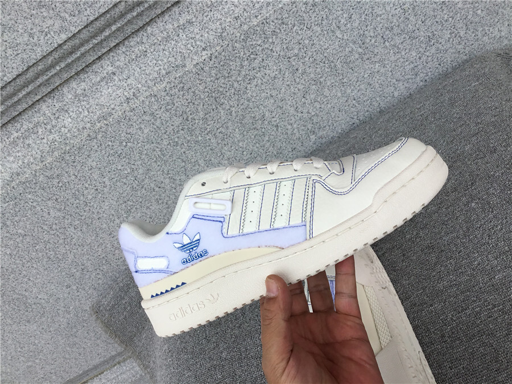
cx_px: 256
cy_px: 192
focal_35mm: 31
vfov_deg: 45.4
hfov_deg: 58.4
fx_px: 459
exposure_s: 1/515
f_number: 2.4
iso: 25
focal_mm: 3.3
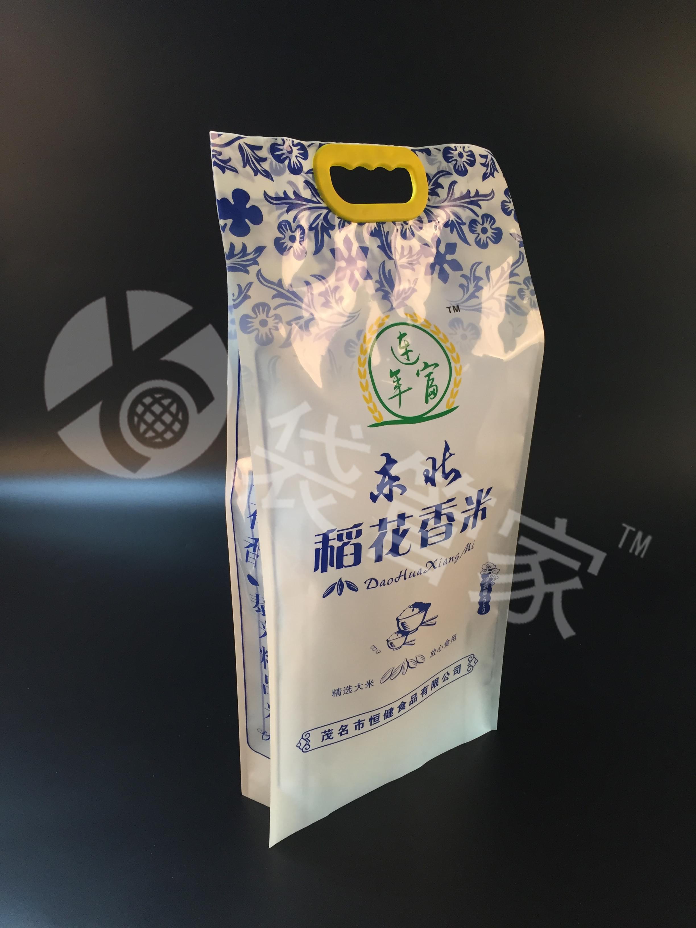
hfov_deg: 48.2
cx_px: 348
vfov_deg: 61.7
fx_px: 777
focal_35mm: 29
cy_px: 464
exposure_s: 1/33
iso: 100
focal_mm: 4.15
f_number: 2.2
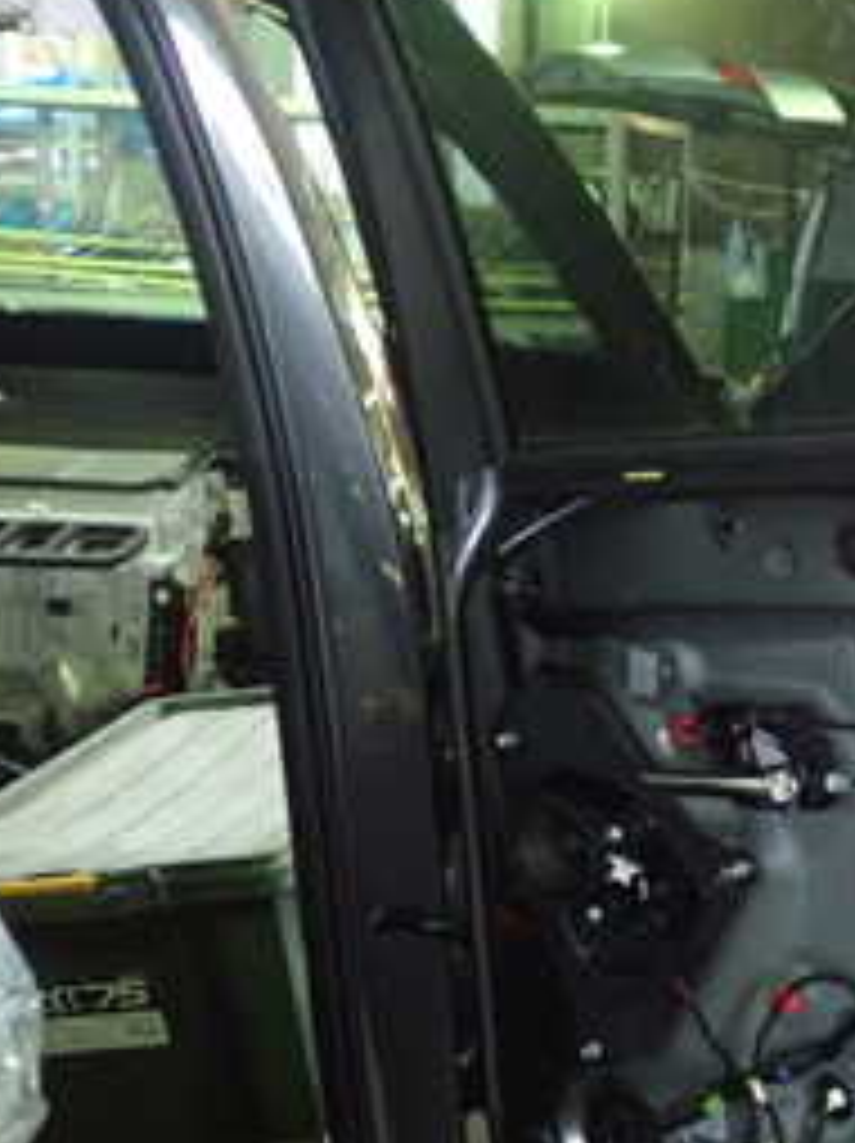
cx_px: 1134
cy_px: 693
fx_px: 2342
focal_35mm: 71
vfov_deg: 27.4
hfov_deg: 19.0
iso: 800
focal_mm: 5.4
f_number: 2.3
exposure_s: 1/30
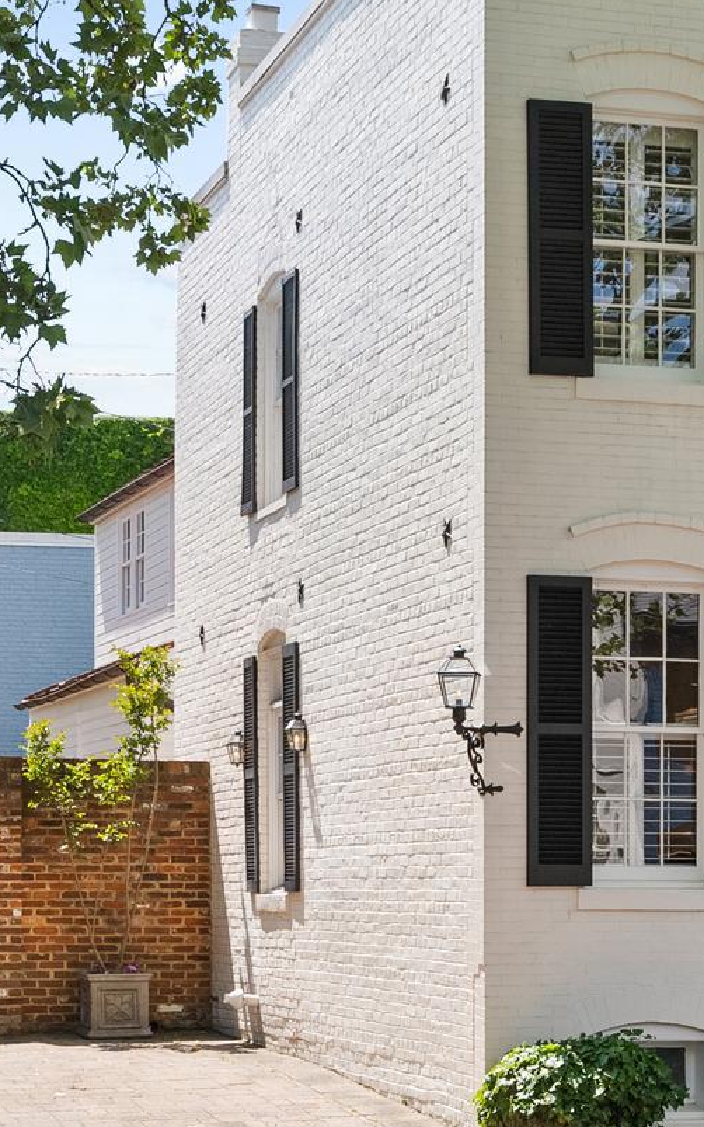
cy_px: 498
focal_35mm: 91
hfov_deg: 14.3
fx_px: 2793
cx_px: 477
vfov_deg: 22.8
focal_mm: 35
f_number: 8
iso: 200
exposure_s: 1/500
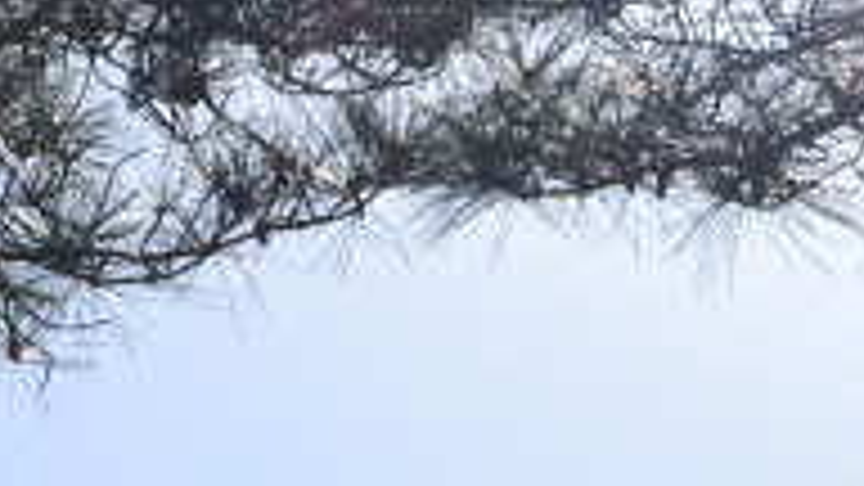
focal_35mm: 251
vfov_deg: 4.8
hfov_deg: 7.9
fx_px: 5750
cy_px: 911
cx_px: -1246
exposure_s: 1/400
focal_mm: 30
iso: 400
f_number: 11
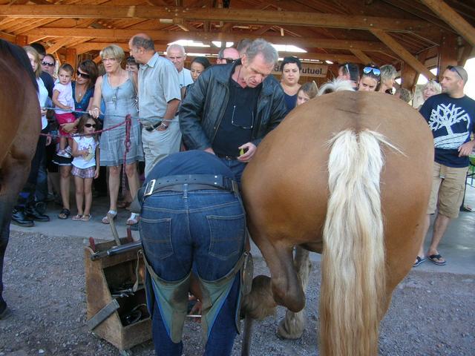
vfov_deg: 40.7
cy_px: 178
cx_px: 238
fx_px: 480
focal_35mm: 35
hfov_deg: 52.6
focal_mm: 5.8
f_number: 2.8
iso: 50
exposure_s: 1/53
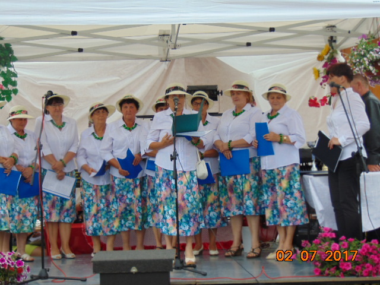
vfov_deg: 13.7
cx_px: 190
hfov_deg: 18.2
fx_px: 1186
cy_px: 142
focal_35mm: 108
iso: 80
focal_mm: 19.4
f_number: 3.9
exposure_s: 1/160
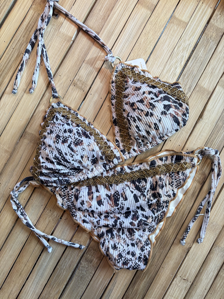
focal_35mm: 26
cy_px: 150
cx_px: 112
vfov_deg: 67.3
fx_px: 224
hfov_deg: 53.1
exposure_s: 1/365
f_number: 1.6
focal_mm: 5.96
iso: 50
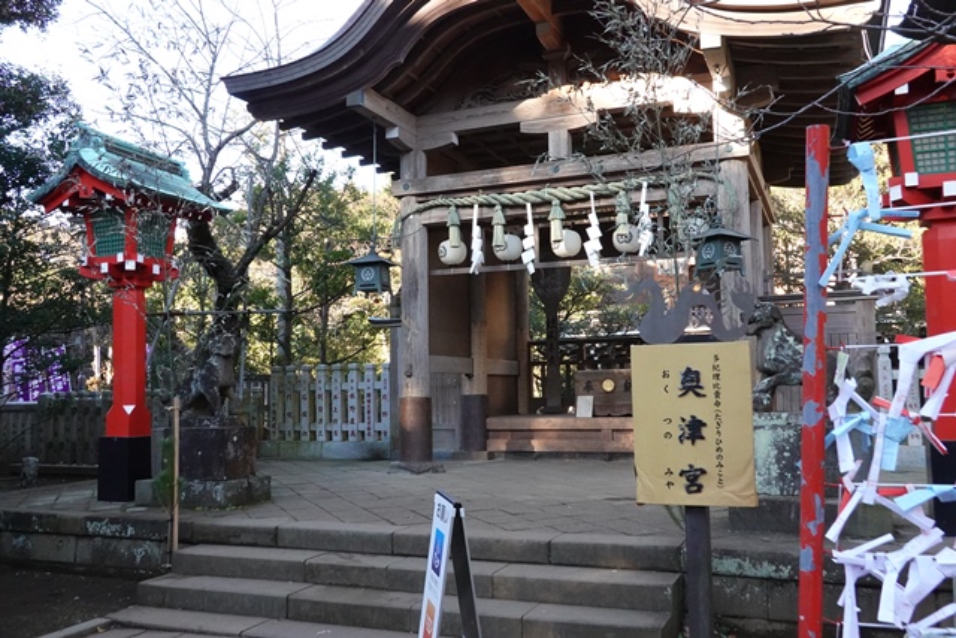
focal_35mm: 33
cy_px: 319
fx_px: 876
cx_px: 478
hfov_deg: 57.2
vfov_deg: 40.0
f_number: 6.3
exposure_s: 1/500
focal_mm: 12.25
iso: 2000
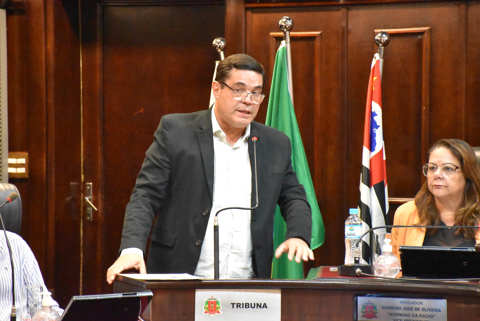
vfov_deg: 9.2
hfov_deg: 13.7
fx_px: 2001
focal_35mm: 150
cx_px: 240
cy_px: 160
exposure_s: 1/100
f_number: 5.6
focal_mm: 100
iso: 12800
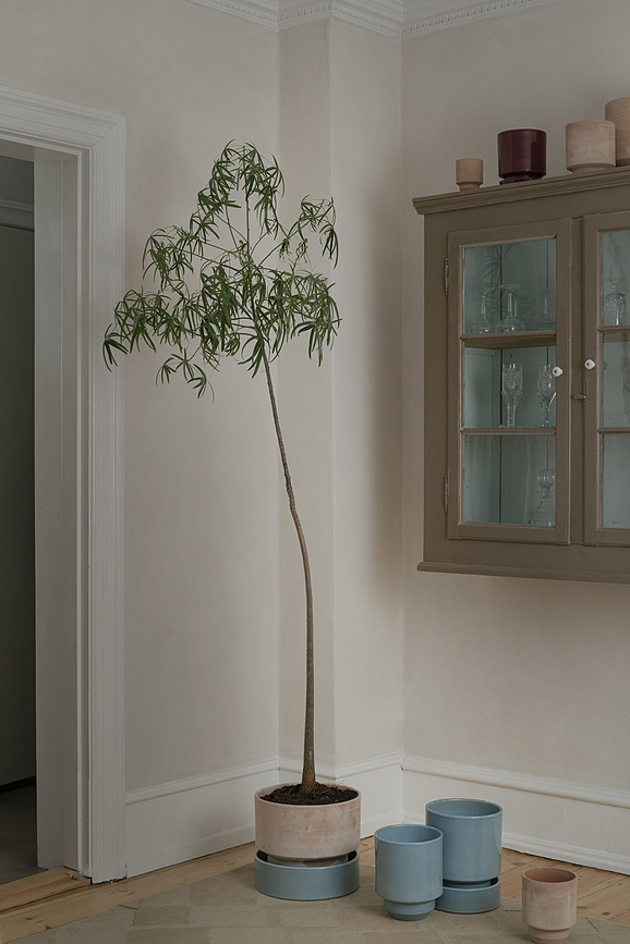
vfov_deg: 40.3
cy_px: 472
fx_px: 1286
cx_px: 315
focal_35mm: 49
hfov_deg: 27.5
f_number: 7.1
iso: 640
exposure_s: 1/25
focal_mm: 49
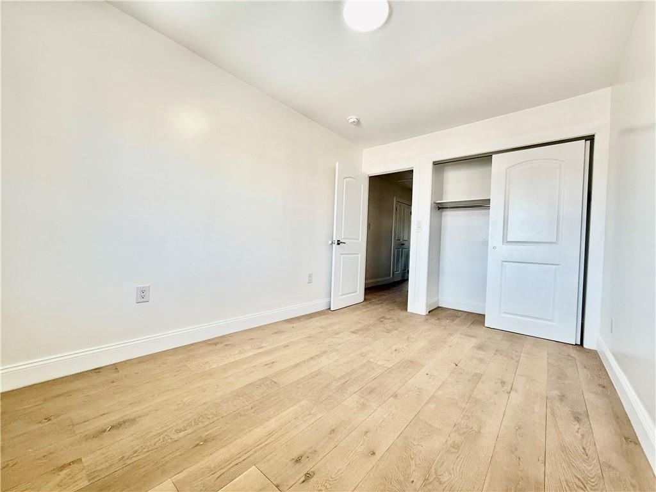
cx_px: 328
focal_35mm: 14
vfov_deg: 85.7
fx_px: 265
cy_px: 246
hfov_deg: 102.1
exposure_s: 1/120
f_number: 2.2
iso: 100
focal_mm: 2.22
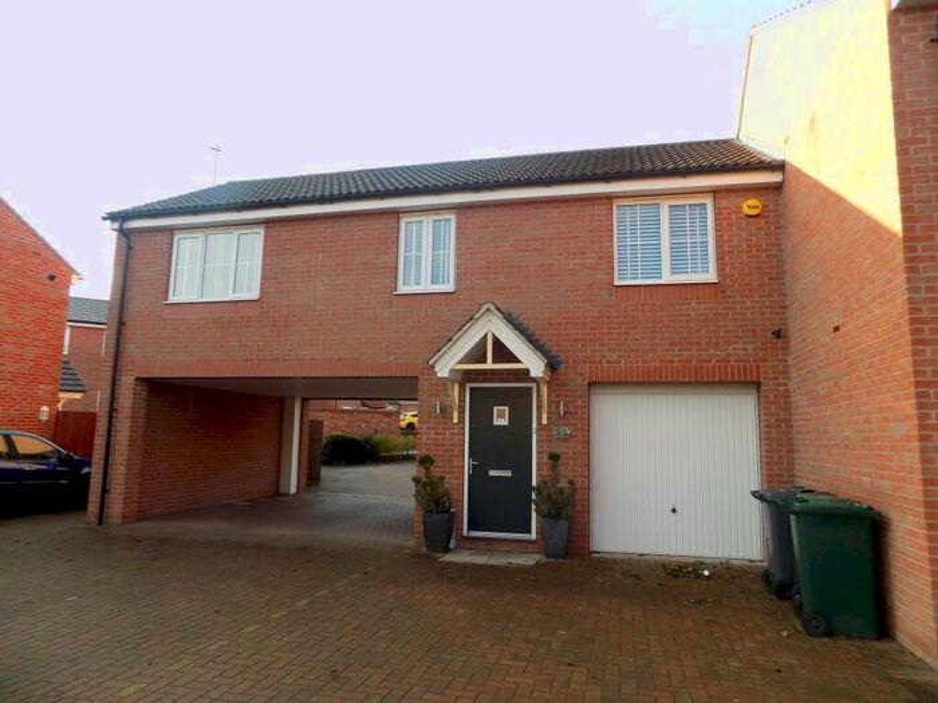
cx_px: 469
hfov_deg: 73.9
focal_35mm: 23
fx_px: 623
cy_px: 352
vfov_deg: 58.9
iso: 80
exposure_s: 1/200
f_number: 3.1
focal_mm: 4
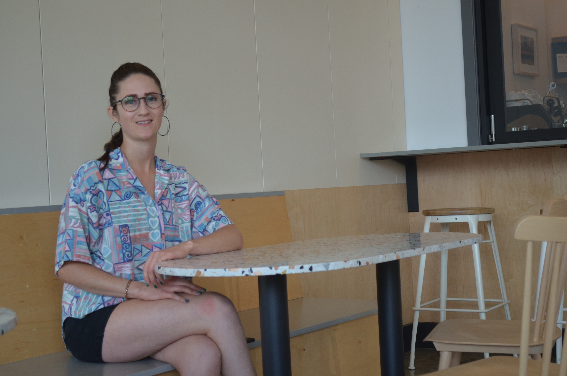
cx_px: 284
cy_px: 188
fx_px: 943
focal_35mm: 60
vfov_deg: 22.5
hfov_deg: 33.5
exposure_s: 1/200
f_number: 5.3
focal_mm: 40
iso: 400
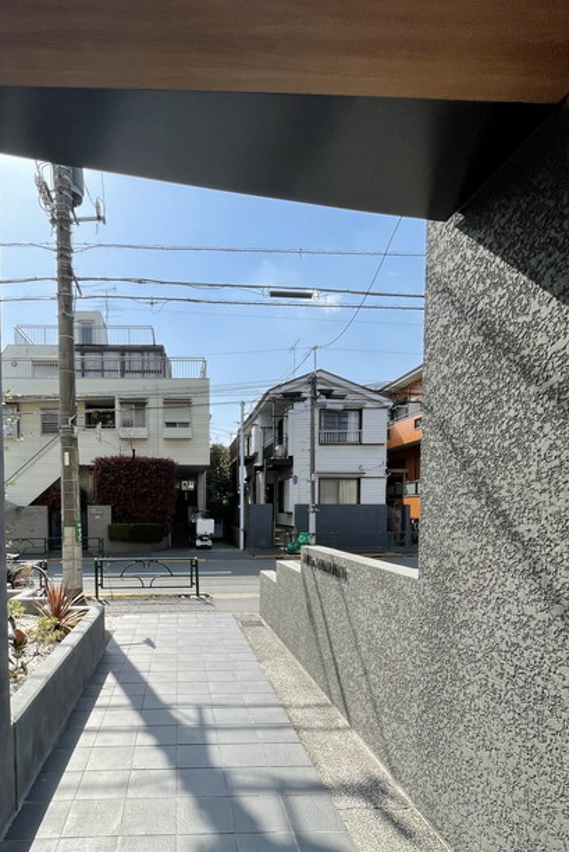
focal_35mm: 19
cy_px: 536
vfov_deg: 85.1
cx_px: 188
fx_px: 450
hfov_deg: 62.9
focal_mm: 1.55
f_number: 2.4
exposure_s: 1/959
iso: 25
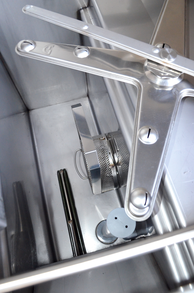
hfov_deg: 41.5
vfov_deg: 59.6
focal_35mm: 32
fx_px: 256
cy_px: 146
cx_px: 97
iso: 2000
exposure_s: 1/60
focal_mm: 21
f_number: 3.8
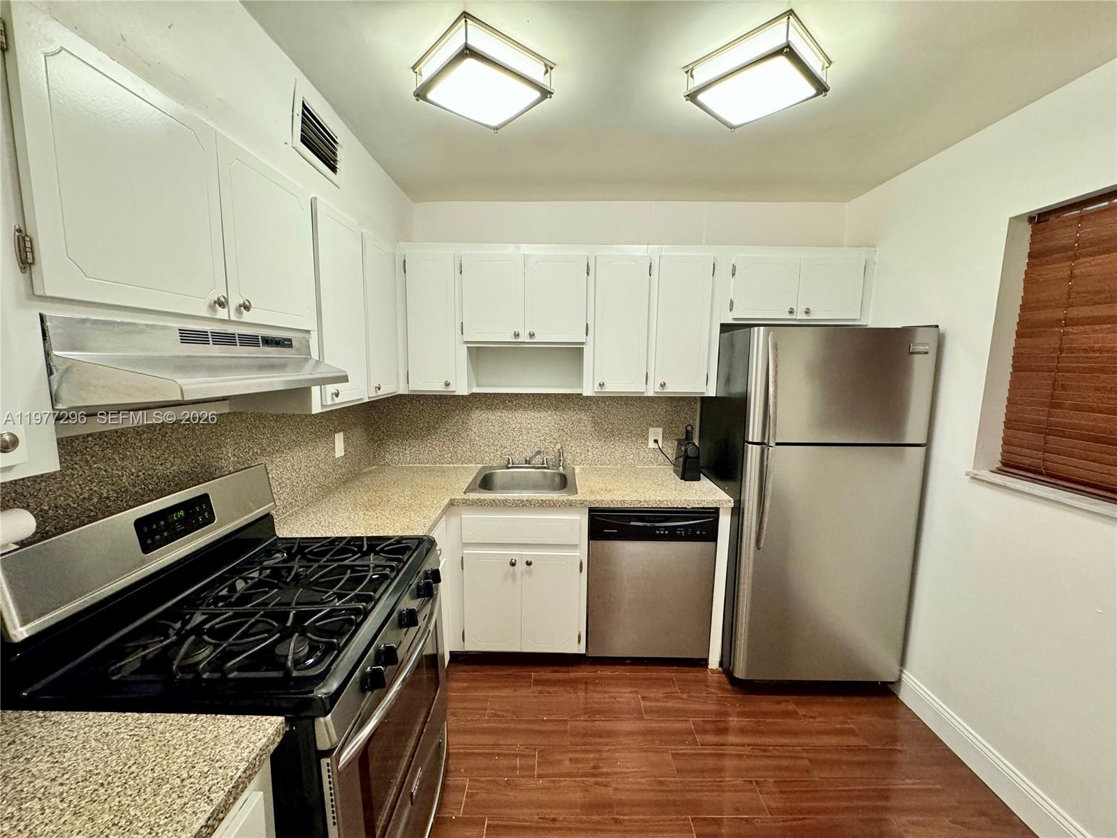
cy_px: 419
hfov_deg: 102.1
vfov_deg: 85.7
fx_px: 452
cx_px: 558
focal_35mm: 14
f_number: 2.2
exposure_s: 1/120
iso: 320
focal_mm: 2.22
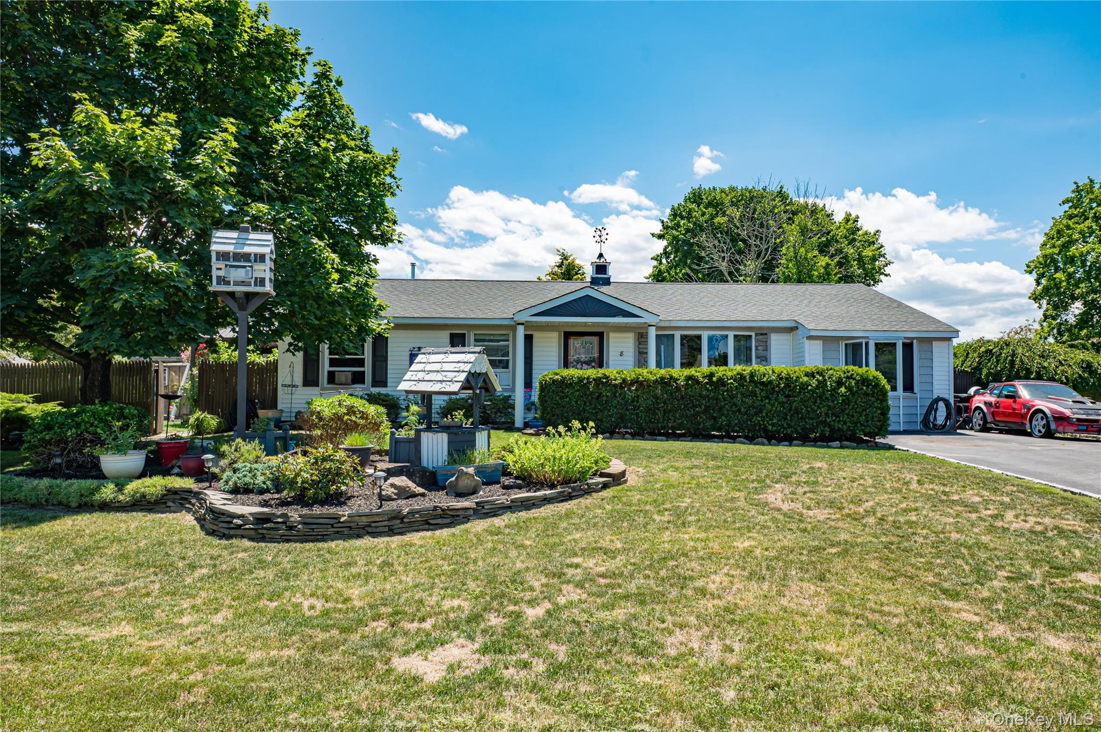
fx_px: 733
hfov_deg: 73.8
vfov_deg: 53.1
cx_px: 550
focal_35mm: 24
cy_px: 366
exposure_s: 1/400
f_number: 10
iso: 400
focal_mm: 24
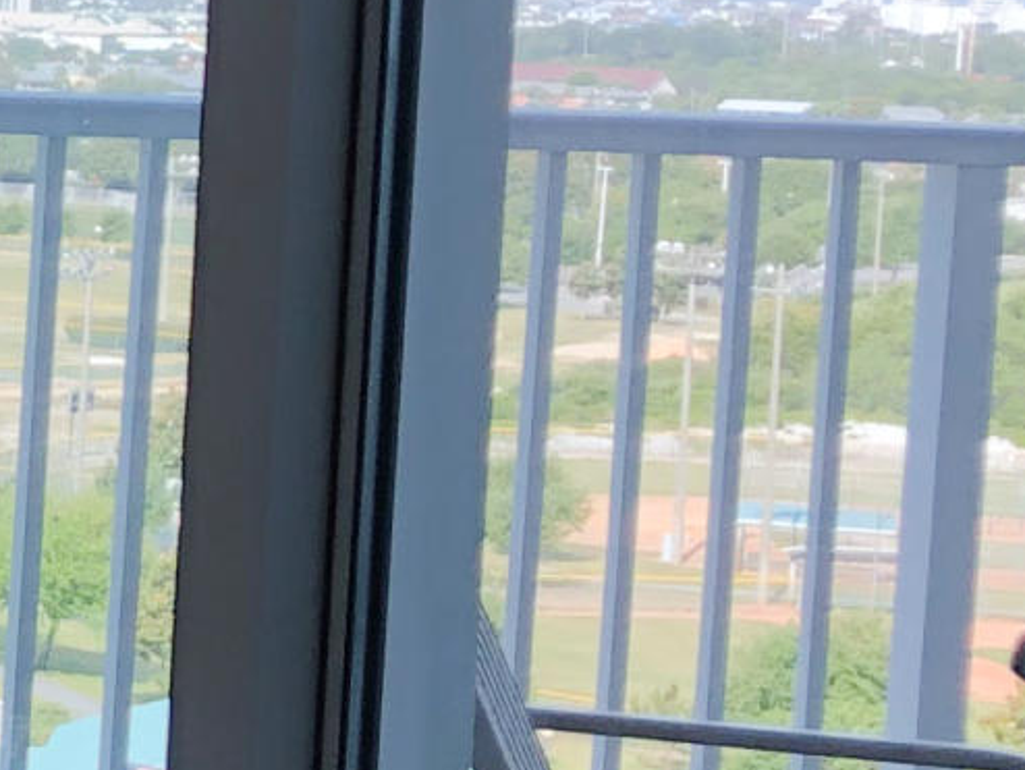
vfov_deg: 8.7
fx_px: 5036
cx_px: -1591
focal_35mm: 170
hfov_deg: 9.9
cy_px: 230
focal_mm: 3.99
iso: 20
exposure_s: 1/182
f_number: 1.8
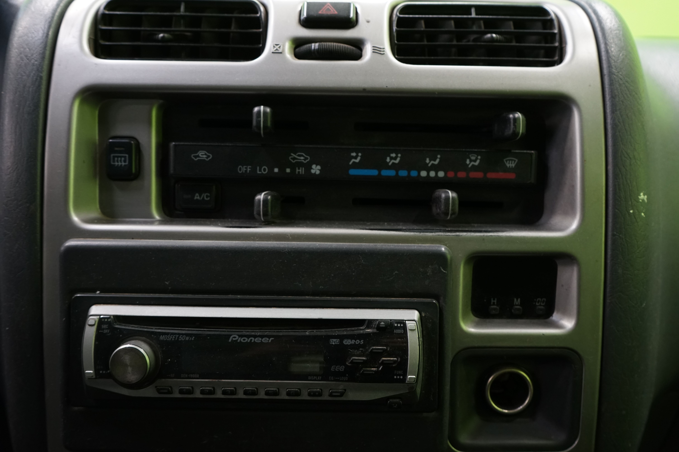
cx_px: 340
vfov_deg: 45.0
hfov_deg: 63.7
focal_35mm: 29
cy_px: 226
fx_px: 547
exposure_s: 1/20
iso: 1600
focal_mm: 29
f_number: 5.6
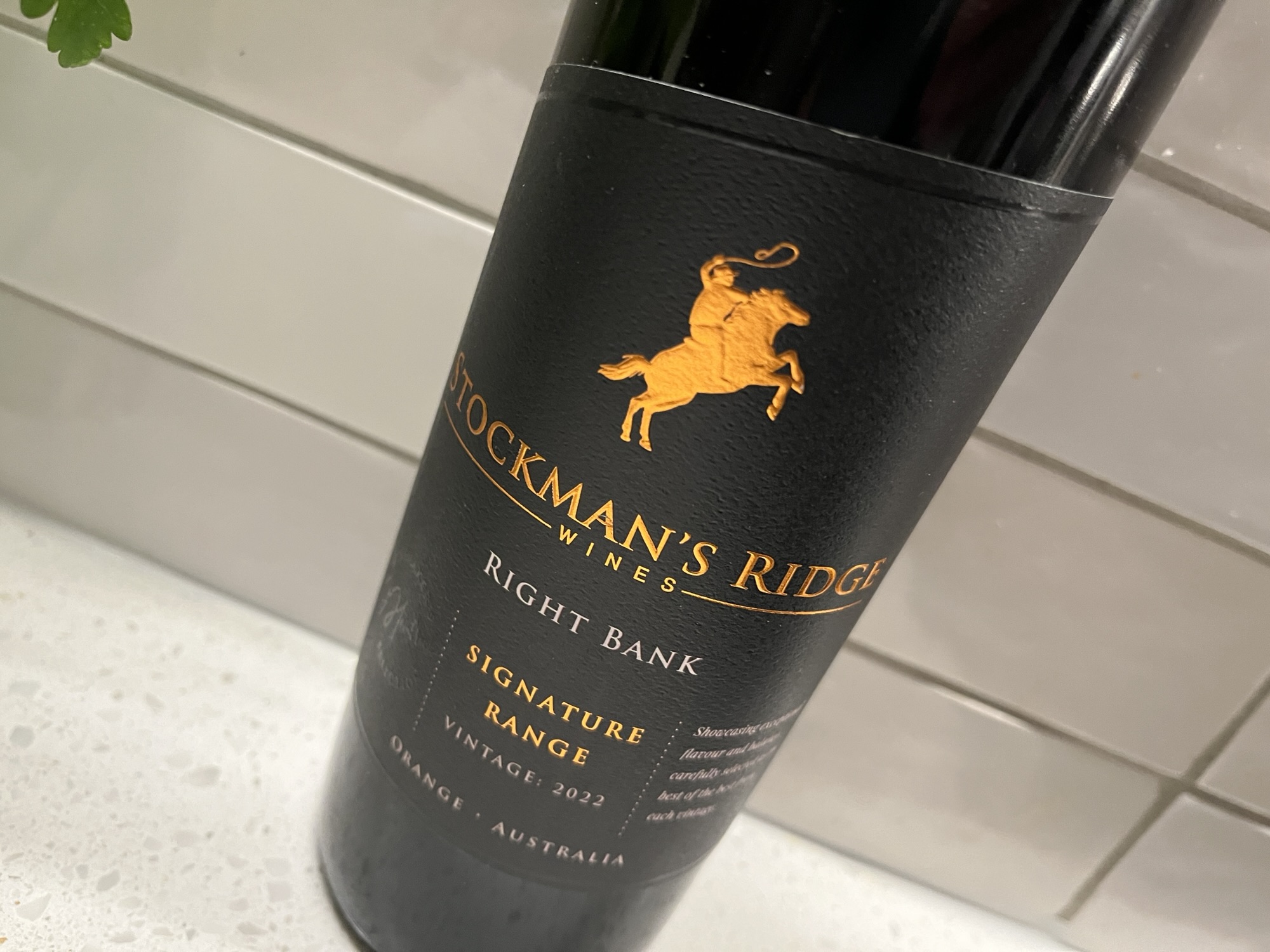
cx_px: 635
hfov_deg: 67.3
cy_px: 476
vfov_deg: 53.1
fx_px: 954
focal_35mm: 26
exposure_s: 1/33
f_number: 1.6
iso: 400
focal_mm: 5.1
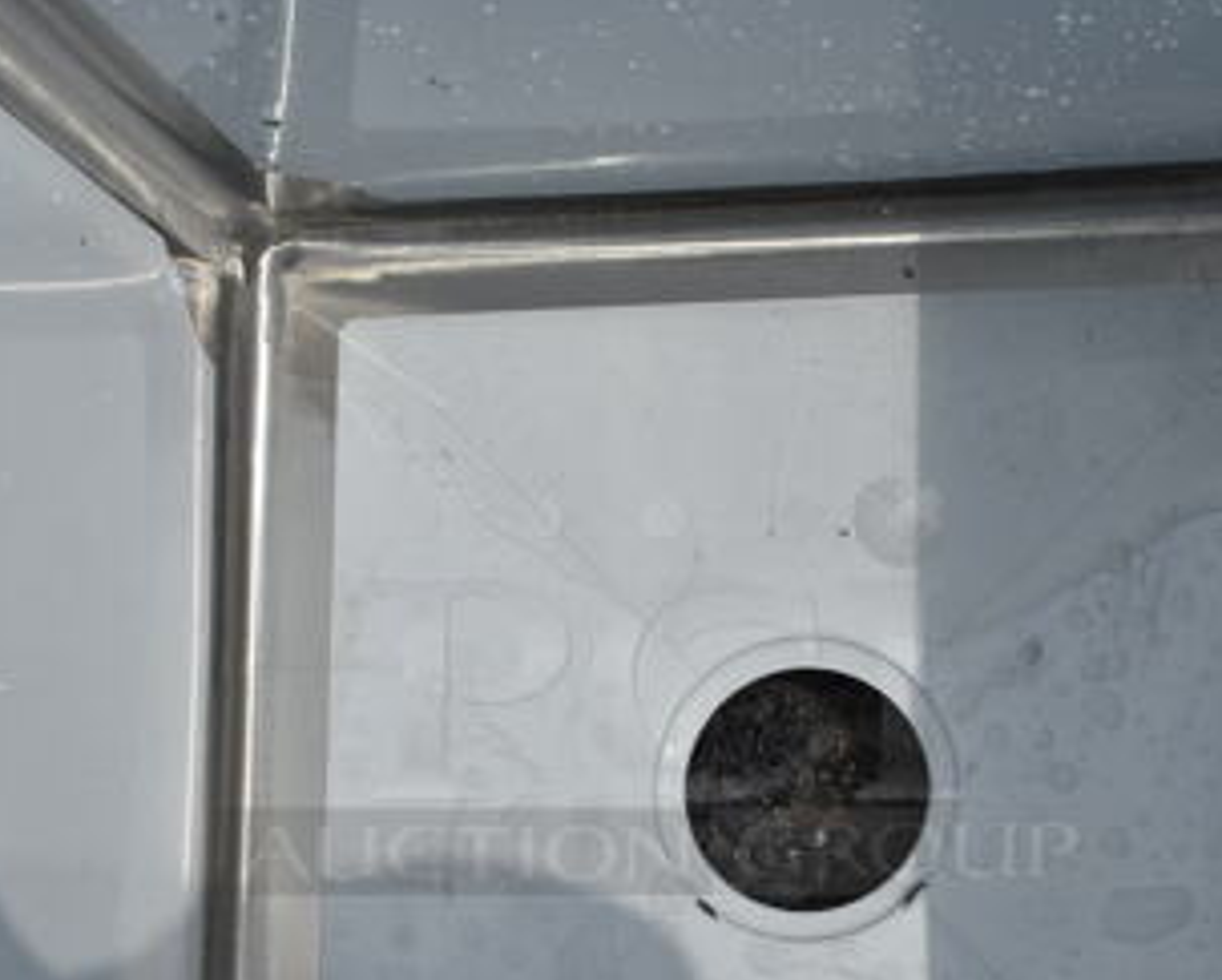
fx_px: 2462
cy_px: 682
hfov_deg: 27.9
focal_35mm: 68
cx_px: 665
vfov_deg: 22.4
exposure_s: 1/500
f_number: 14
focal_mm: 24
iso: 100
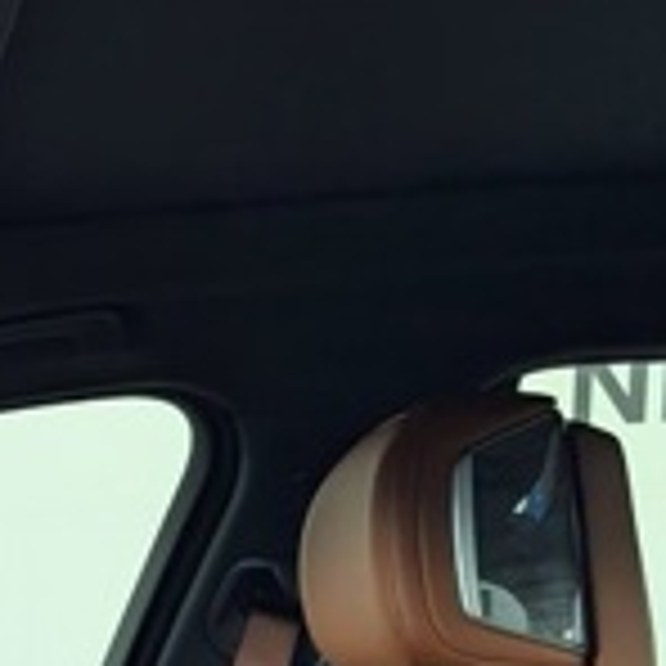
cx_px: -333
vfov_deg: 17.6
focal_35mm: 92
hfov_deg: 17.1
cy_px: 896
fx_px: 2003
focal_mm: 6.9
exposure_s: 1/132
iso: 93
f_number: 1.68
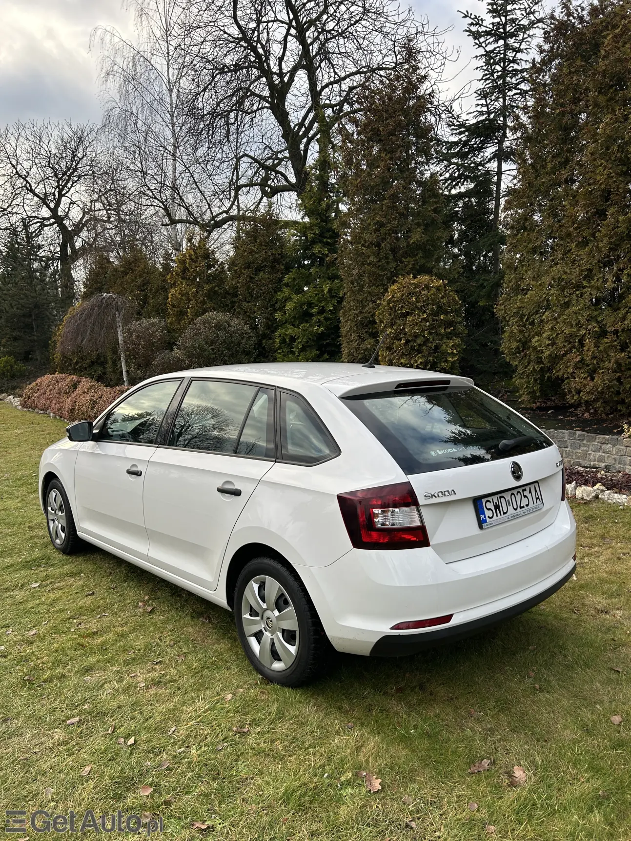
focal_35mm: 26
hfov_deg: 53.1
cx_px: 316
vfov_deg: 67.3
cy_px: 420
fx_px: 632
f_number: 1.5
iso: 50
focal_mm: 5.7
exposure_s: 1/547
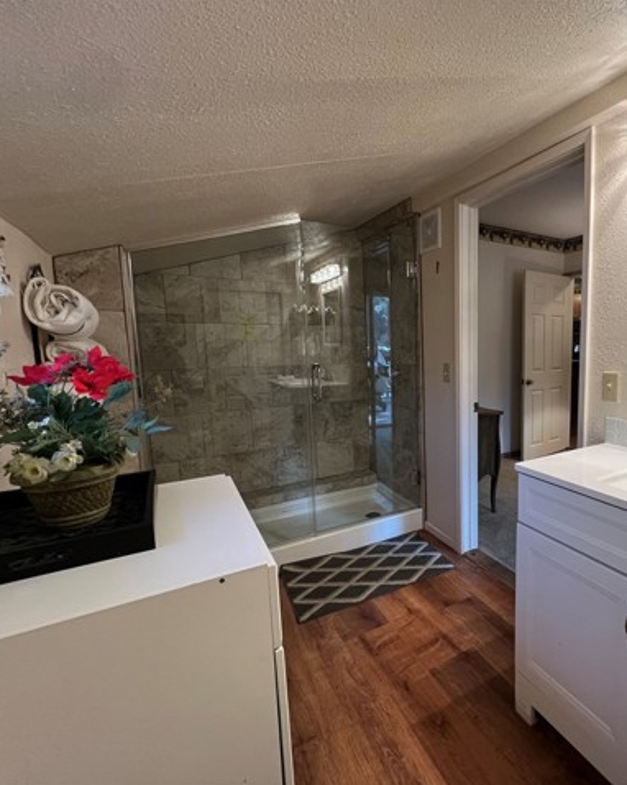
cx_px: 453
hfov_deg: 72.7
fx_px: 395
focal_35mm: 17
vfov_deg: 89.7
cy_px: 392
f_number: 1.8
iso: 160
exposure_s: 1/60
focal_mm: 1.57
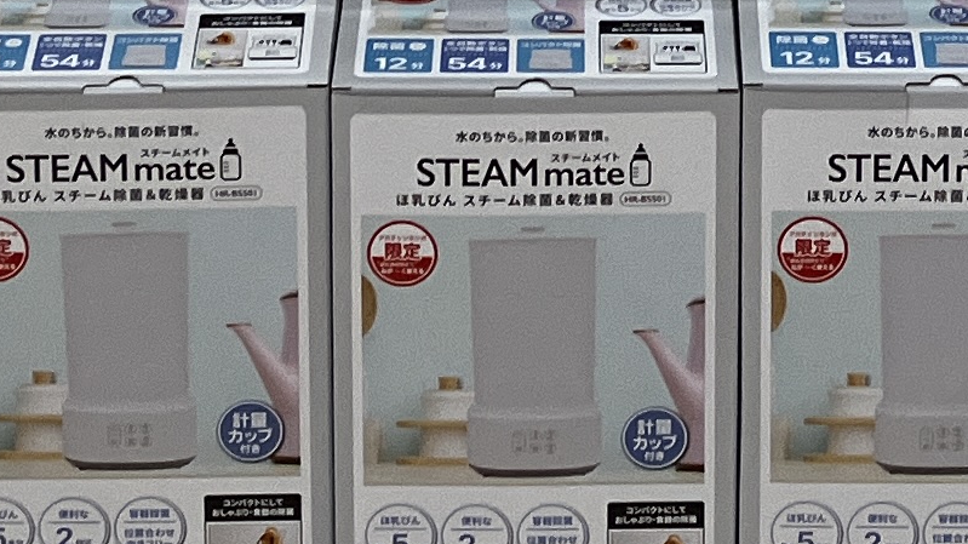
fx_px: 3952
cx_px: 643
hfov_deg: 13.9
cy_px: -1038
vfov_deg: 7.1
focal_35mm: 154
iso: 80
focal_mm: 3.99
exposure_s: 1/100
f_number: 1.8
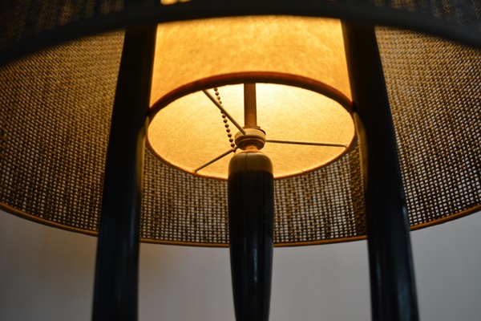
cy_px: 160
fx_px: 401
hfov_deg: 61.9
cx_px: 240
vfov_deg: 43.6
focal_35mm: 30
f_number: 4
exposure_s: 1/60
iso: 640
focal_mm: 20
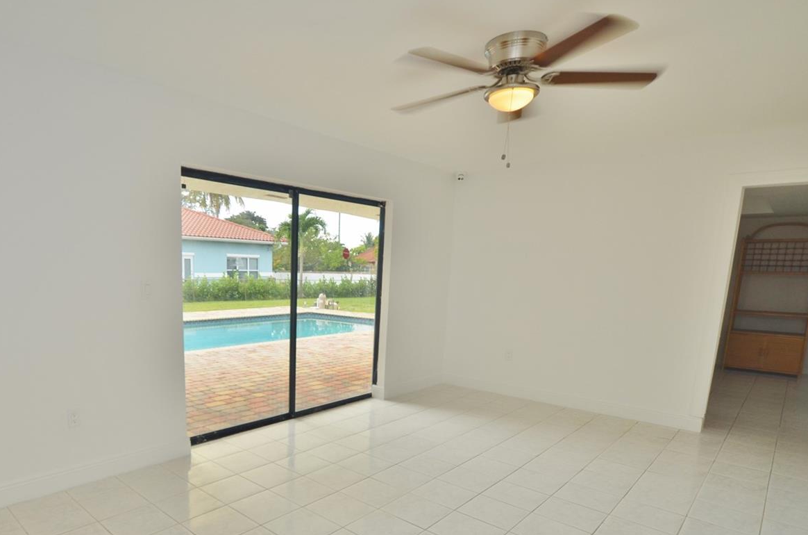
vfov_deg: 54.4
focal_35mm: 23
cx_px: 285
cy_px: 354
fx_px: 508
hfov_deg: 75.1
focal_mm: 11
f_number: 5
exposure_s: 1/60
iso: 200
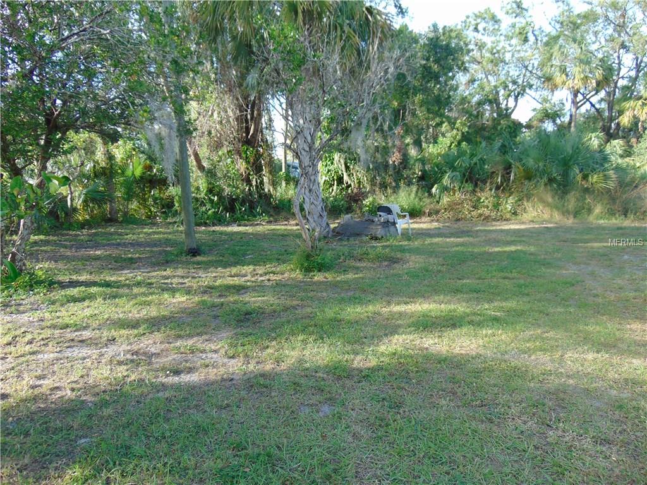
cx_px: 324
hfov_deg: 69.4
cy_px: 242
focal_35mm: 25
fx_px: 467
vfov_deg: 54.9
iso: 80
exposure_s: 1/160
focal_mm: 4.5
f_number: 3
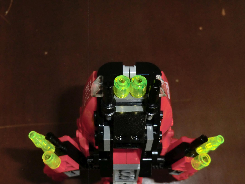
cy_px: 92
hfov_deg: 40.4
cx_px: 122
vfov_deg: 30.9
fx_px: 333
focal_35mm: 47
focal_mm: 8.4
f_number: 4
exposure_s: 1/8
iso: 400
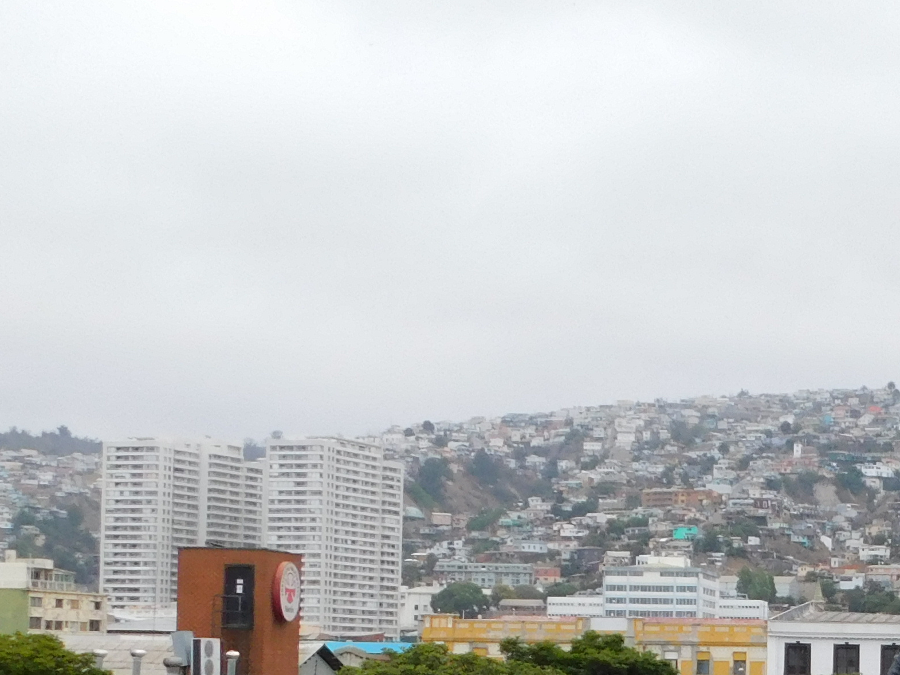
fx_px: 2288
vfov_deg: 16.5
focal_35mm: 88
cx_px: 1106
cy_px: 616
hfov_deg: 20.7
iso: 125
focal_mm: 5.3
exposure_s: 1/1250
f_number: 3.2
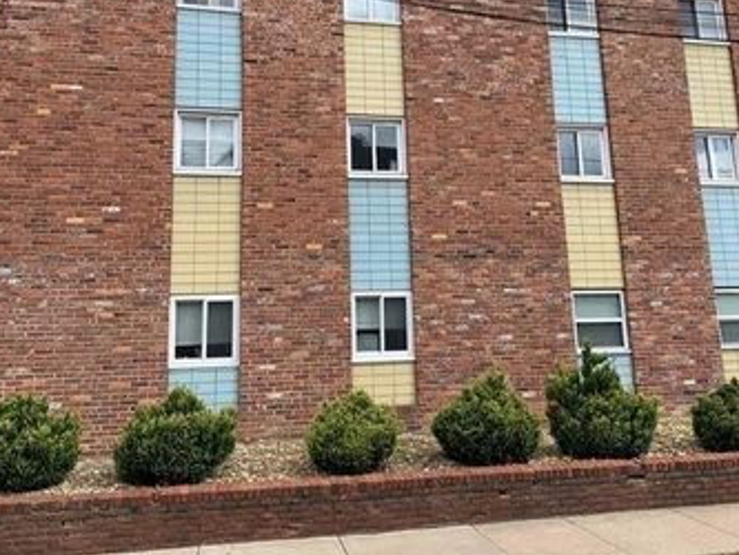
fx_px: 833
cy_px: 154
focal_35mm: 39
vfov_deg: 36.2
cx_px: 388
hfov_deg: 47.8
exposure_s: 1/1282
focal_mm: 4.25
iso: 25
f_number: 1.8
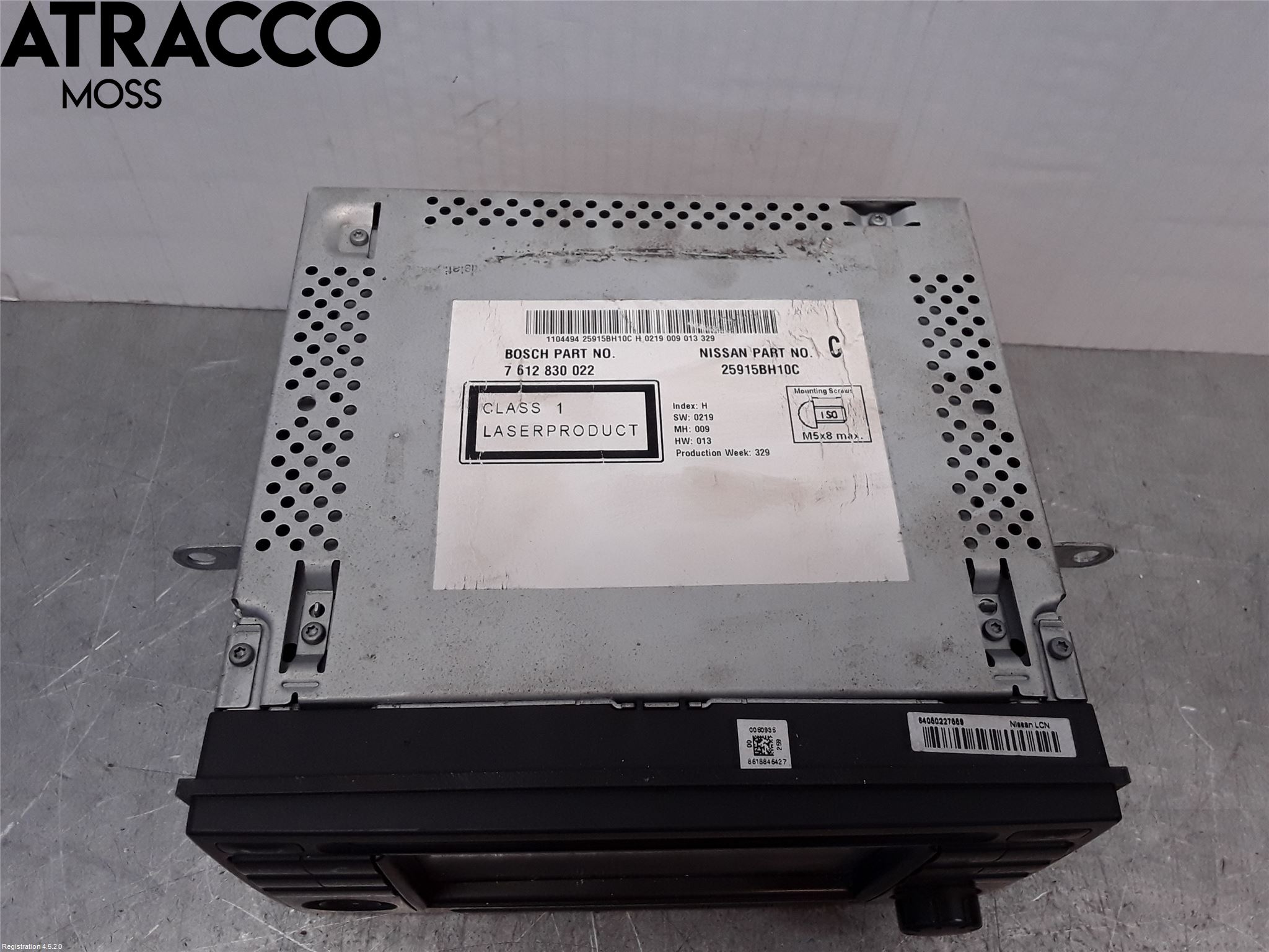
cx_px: 634
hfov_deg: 63.4
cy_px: 476
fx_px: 1026
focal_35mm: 28
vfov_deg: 49.7
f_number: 1.9
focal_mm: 2.91
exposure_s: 1/284
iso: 100
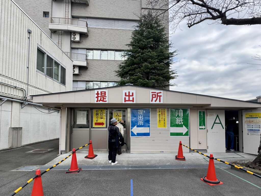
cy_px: 98
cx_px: 130
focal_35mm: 14
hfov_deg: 102.1
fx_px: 106
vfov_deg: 85.7
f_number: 2.2
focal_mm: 2.22
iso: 40
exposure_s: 1/518
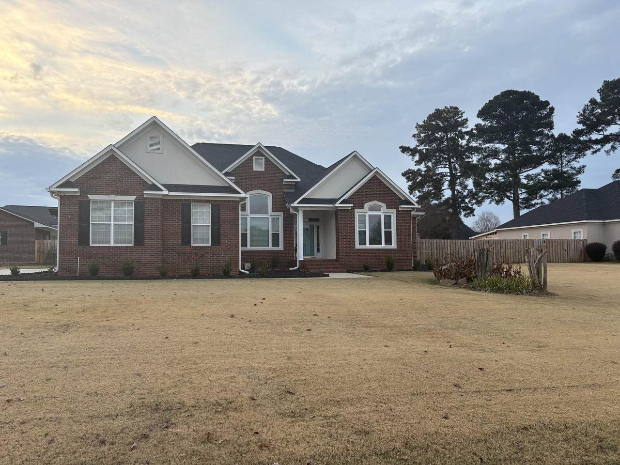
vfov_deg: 53.1
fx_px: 466
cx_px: 310
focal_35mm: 26
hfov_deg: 67.3
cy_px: 232
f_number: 1.6
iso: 50
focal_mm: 5.96
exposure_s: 1/136
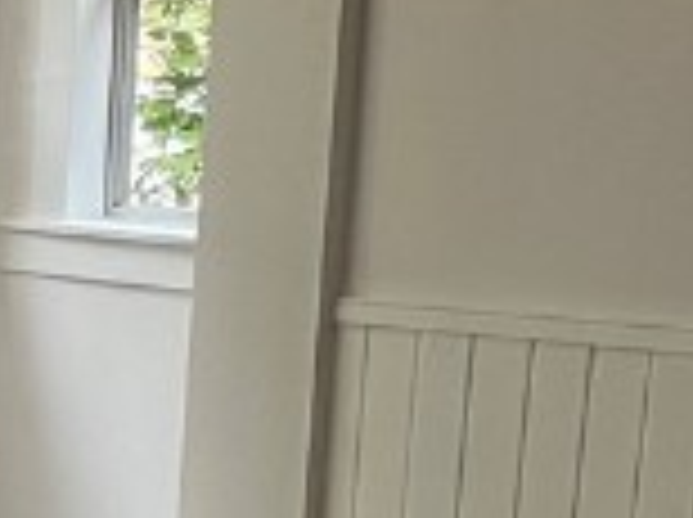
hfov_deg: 10.0
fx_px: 3458
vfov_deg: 8.2
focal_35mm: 173
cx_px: -994
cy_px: 991
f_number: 1.6
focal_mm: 5.1
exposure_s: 1/60
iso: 100
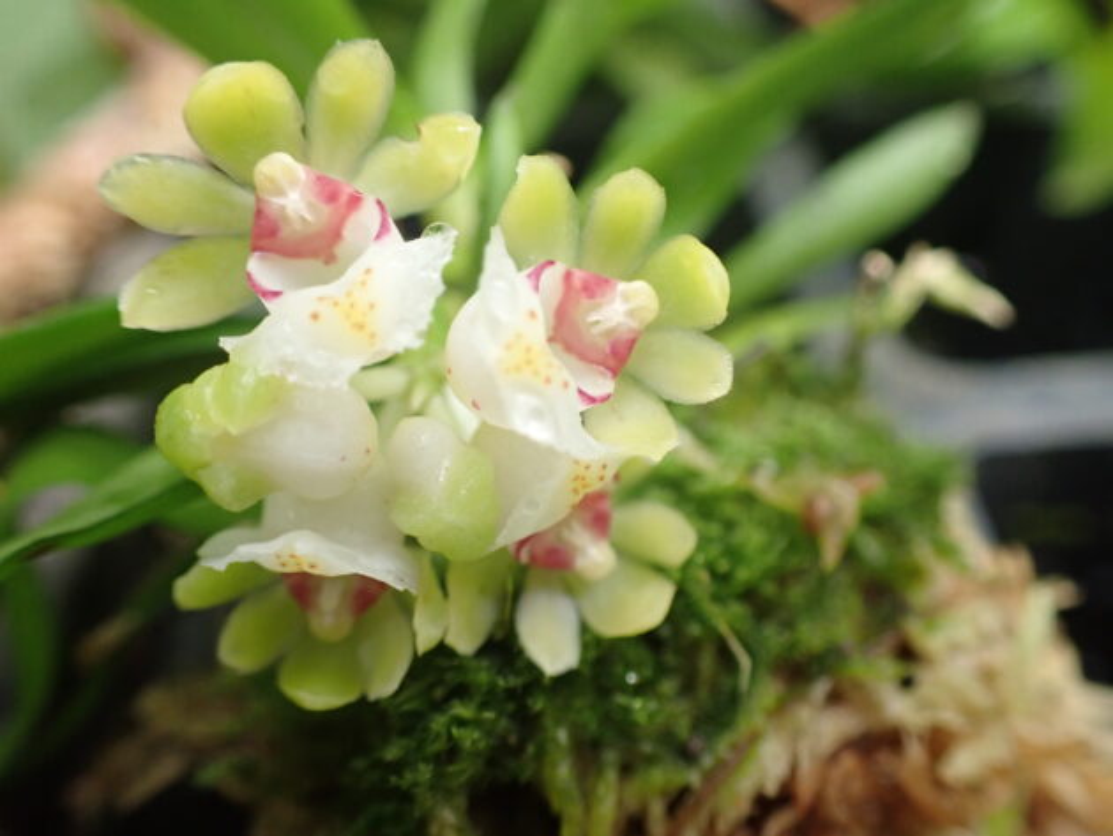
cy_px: 418
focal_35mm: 30
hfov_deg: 59.9
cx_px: 556
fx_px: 965
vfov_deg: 46.8
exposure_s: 1/125
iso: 320
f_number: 2.3
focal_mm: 5.4
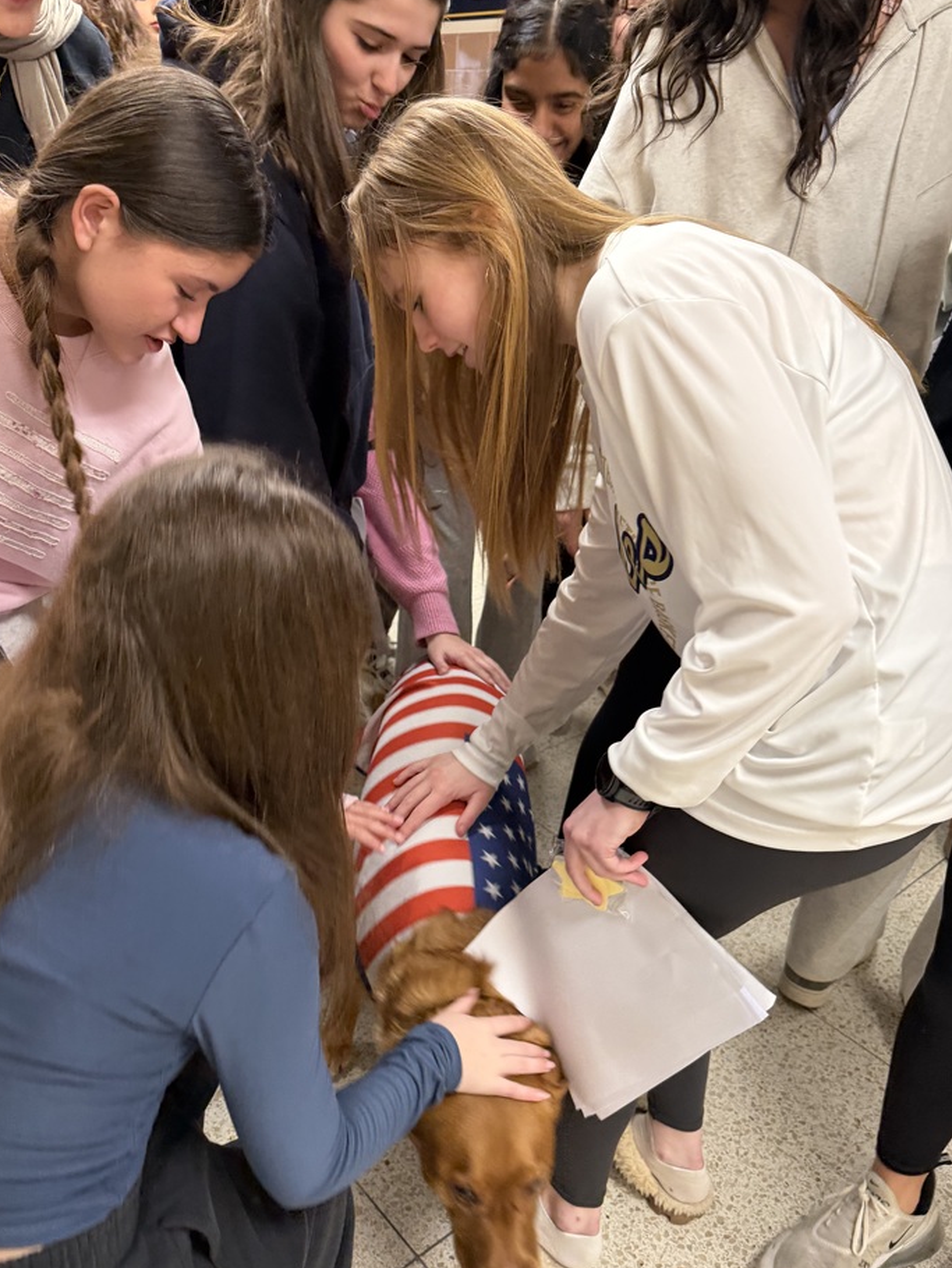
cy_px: 681
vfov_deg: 65.2
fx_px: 990
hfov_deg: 51.4
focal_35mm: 27
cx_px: 461
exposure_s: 1/60
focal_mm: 6.76
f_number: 1.78
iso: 320
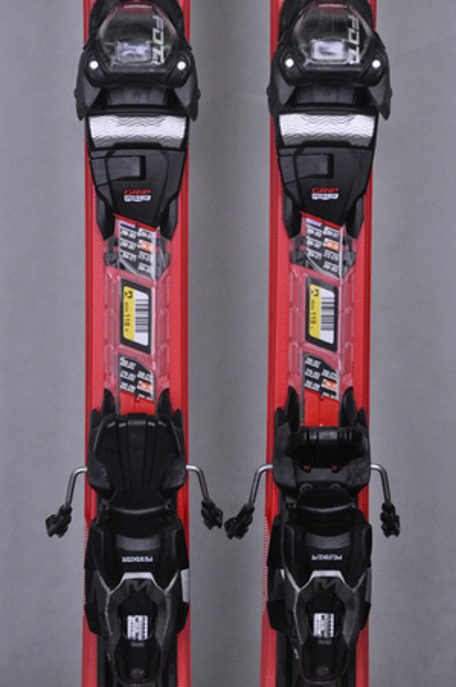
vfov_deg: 16.1
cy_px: 344
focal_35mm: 128
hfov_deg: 10.7
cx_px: 228
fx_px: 2428
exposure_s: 1/125
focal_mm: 85
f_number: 9.5
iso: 3200
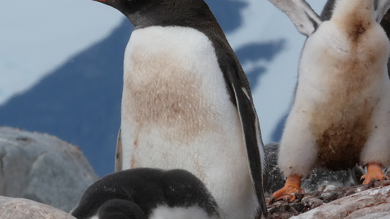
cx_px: 317
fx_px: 11024
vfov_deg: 1.1
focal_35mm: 1066
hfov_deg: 2.0
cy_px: 6
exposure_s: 1/800
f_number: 6
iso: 80
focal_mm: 83.4
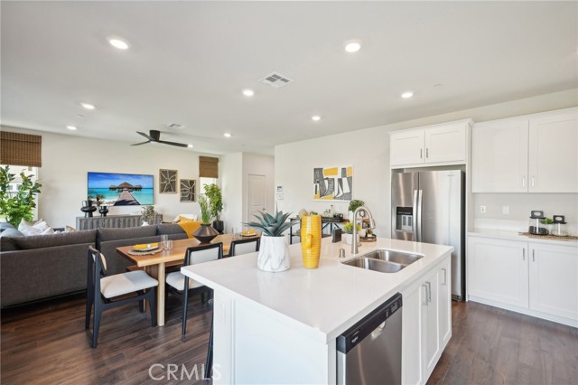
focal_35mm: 16
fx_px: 257
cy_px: 192
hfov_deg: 96.8
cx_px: 289
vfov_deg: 73.7
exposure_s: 1/20
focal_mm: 16
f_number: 8
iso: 400
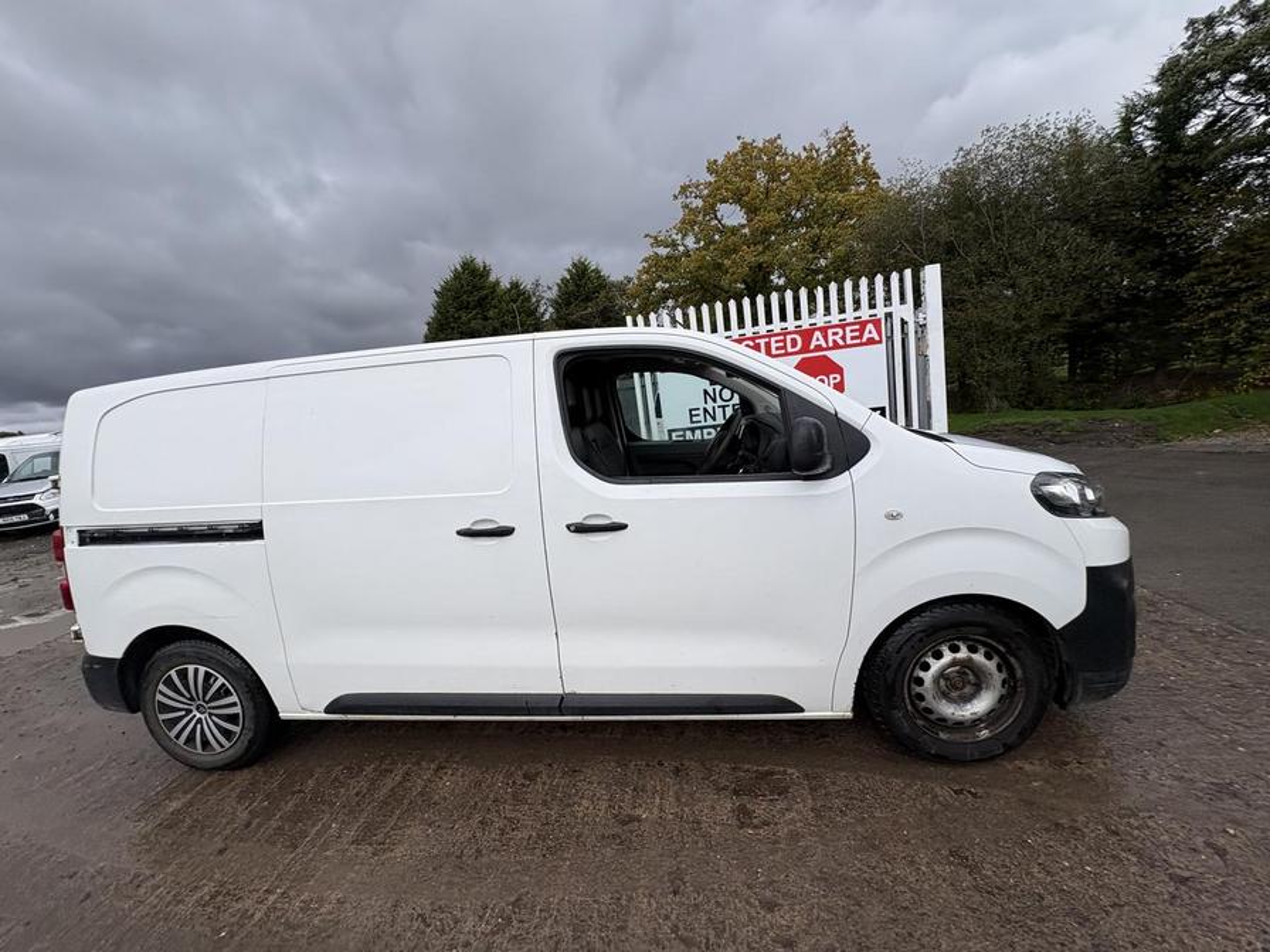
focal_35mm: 14
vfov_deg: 85.7
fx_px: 514
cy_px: 476
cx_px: 635
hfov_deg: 102.1
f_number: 2.2
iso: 40
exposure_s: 1/451
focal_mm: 2.22
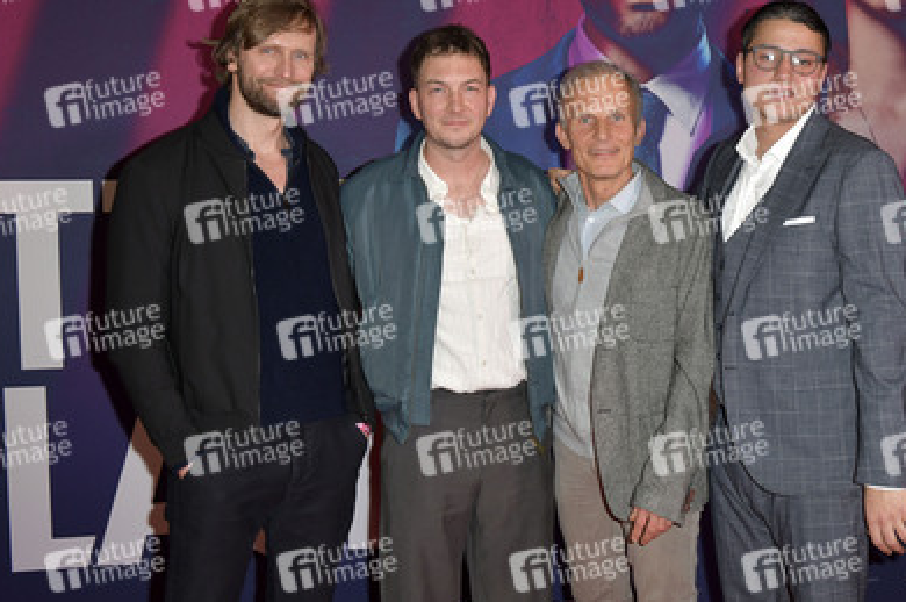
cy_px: 274
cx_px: 508
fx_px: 1106
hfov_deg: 44.5
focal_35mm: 44
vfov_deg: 30.4
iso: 800
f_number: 5.6
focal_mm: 38
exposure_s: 1/200
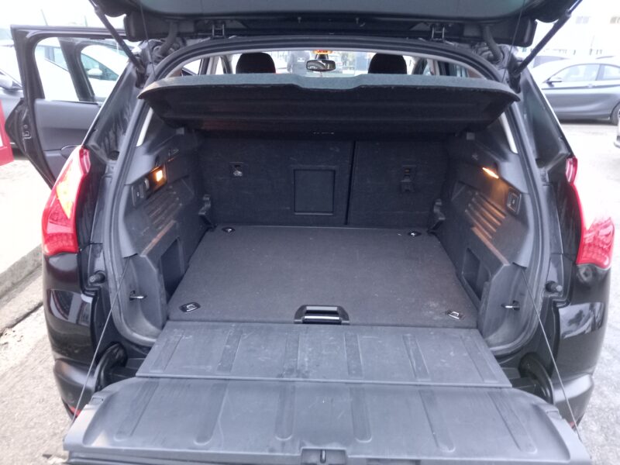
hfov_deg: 69.4
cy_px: 232
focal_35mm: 25
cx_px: 310
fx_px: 448
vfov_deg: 54.9
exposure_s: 1/16.7
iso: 1851
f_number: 1.8
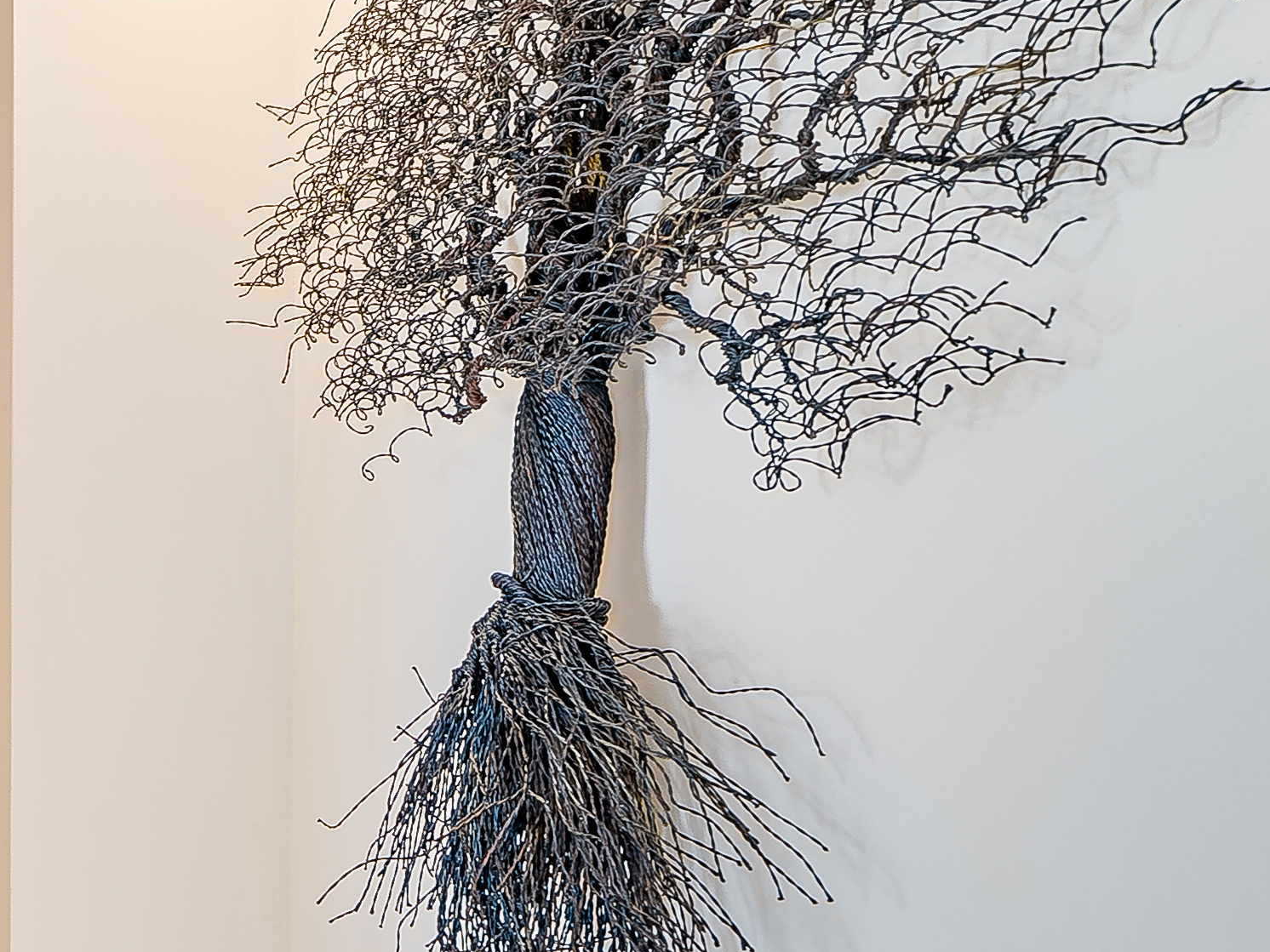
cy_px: 508
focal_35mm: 52
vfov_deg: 28.0
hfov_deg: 29.2
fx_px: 1908
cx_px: -413
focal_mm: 19
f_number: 8
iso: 400
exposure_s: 1/125
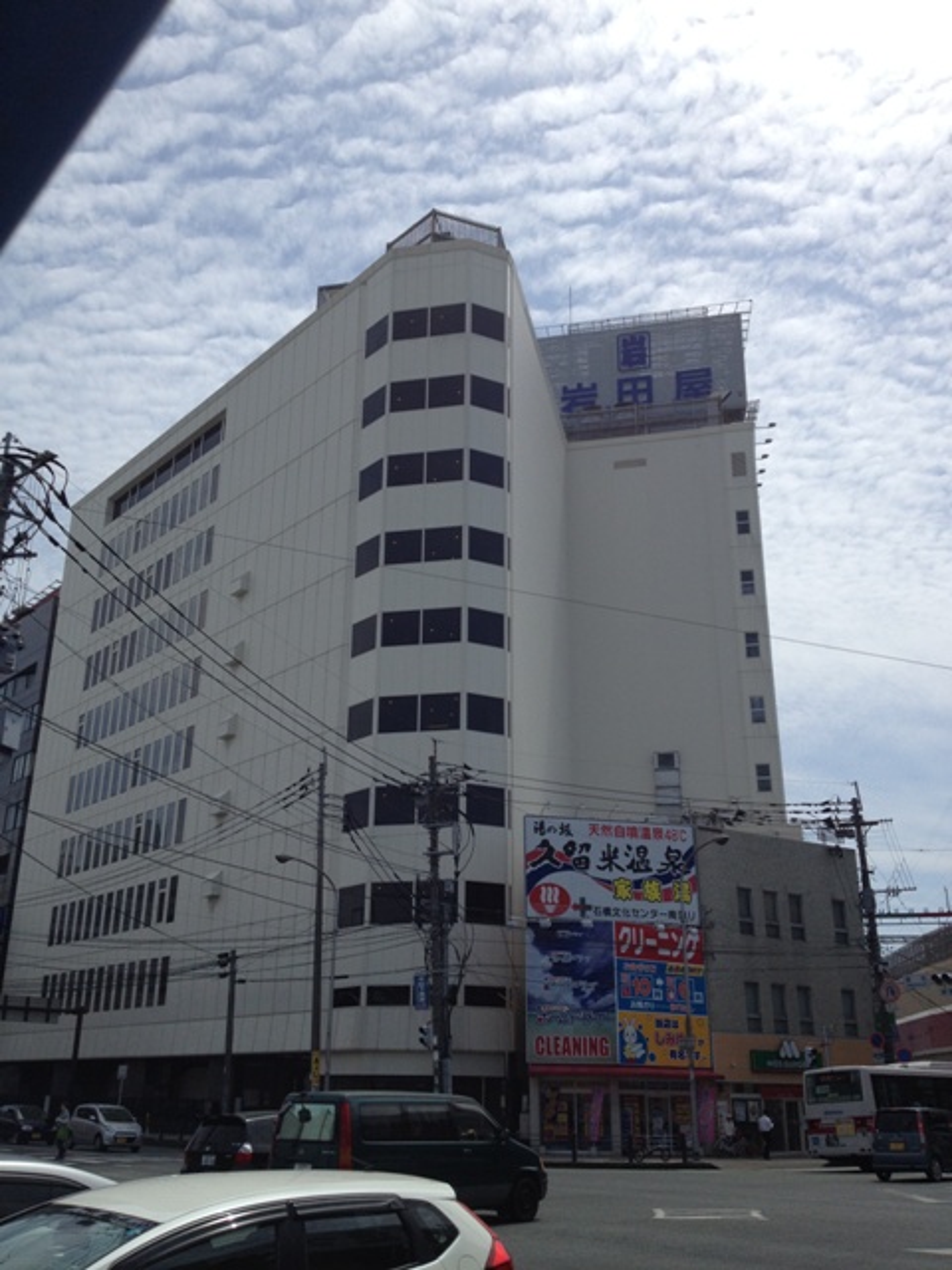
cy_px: 635
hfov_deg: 40.7
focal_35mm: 35
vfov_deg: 52.6
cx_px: 476
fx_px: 1283
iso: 50
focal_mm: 4.28
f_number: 2.4
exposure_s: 1/3247
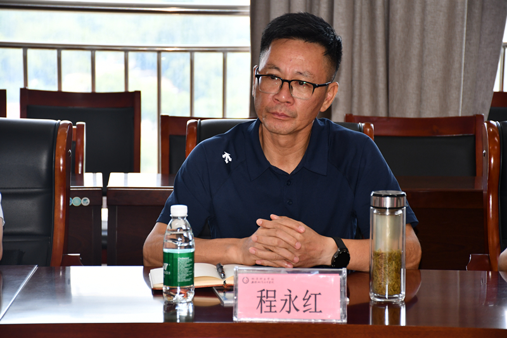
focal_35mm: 135
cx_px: 254
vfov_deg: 10.2
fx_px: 1901
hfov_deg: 15.2
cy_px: 169
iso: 400
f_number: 5.3
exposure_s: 1/100
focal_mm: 90
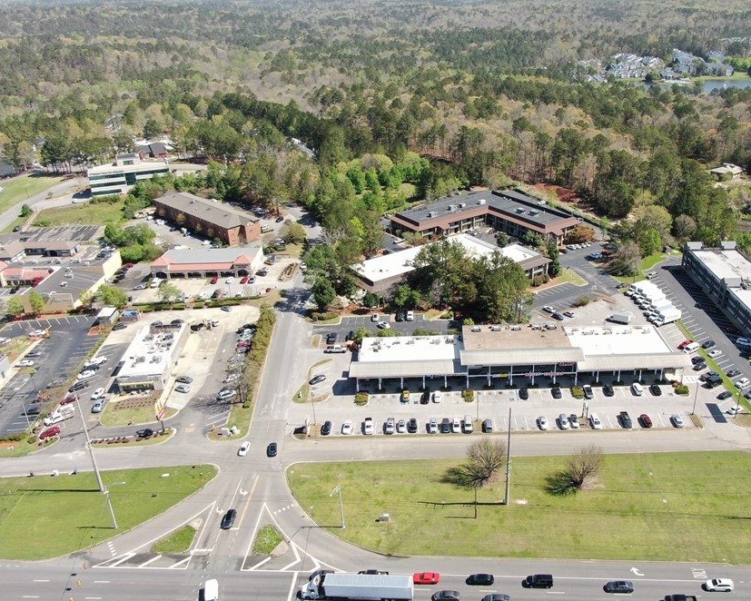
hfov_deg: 59.9
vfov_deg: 50.0
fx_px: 645
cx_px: 453
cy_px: 285
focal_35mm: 29
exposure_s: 1/40
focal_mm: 4.39
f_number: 2.8
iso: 100
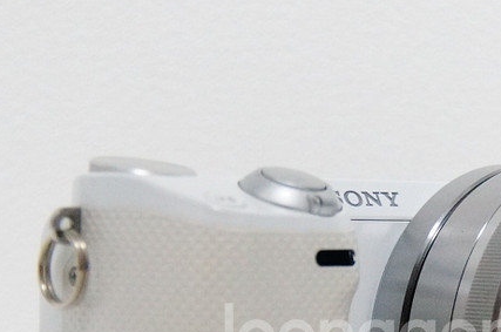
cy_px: 337
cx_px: 412
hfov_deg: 12.9
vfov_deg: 8.5
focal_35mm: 159
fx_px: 2209
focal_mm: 40
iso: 3200
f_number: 4.5
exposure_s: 1/80
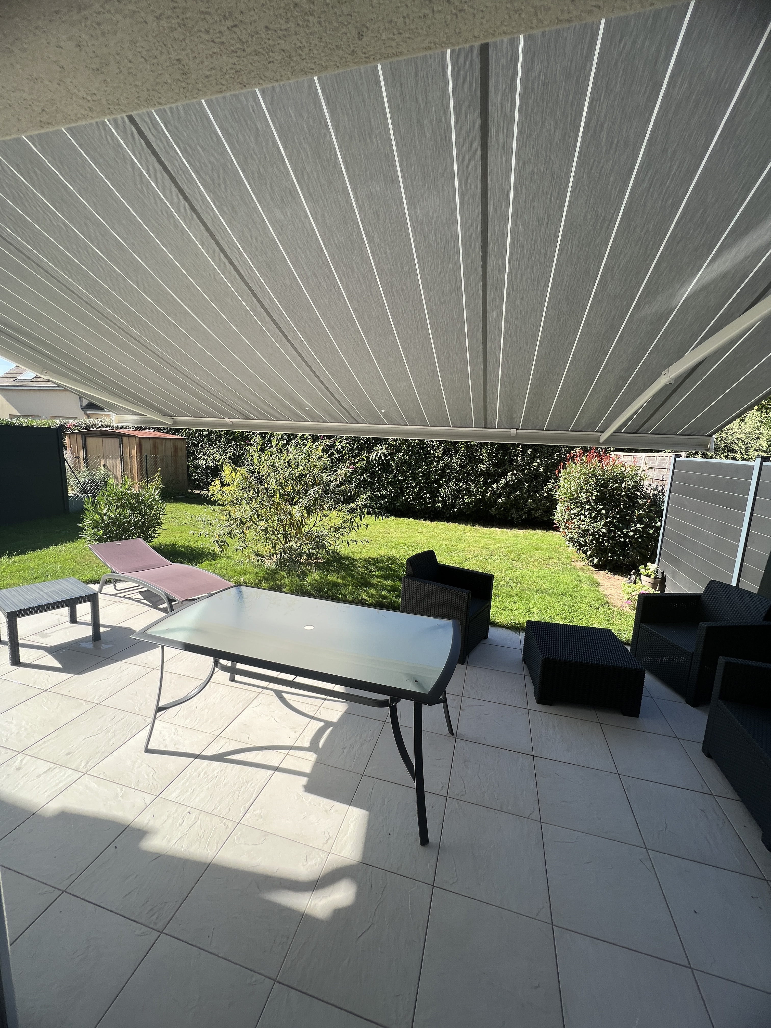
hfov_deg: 89.9
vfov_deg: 106.2
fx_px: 386
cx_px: 386
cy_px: 514
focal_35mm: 13
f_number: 1.8
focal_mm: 1.57
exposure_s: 1/518
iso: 32
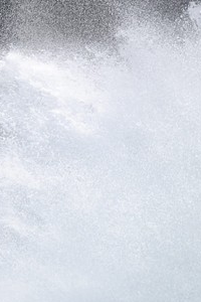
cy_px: -274
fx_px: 3124
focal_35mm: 373
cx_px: -177
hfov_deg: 3.7
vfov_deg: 5.4
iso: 200
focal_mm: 70
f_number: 13
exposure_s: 1/320
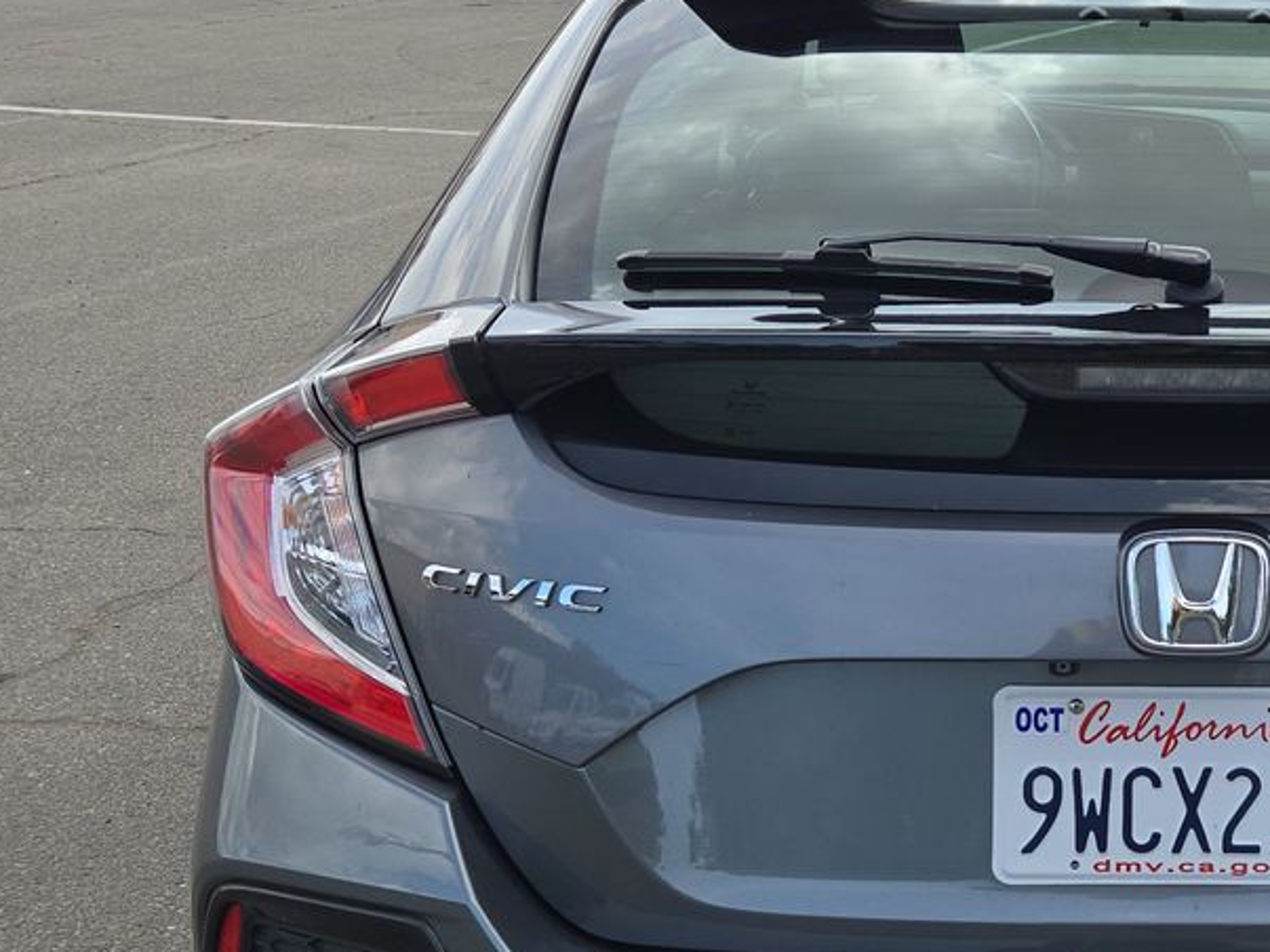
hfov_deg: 29.9
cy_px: 647
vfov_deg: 23.9
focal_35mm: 61
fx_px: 2238
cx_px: 1217
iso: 25
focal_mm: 5.4
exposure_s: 1/911
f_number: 1.8
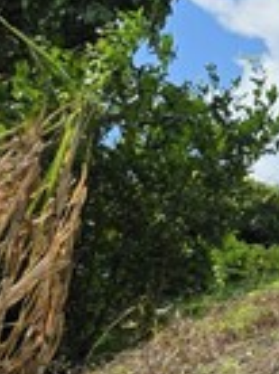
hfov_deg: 7.2
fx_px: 1843
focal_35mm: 171
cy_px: -111
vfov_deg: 11.3
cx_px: 964
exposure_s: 1/7944
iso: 50
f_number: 1.7
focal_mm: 6.3
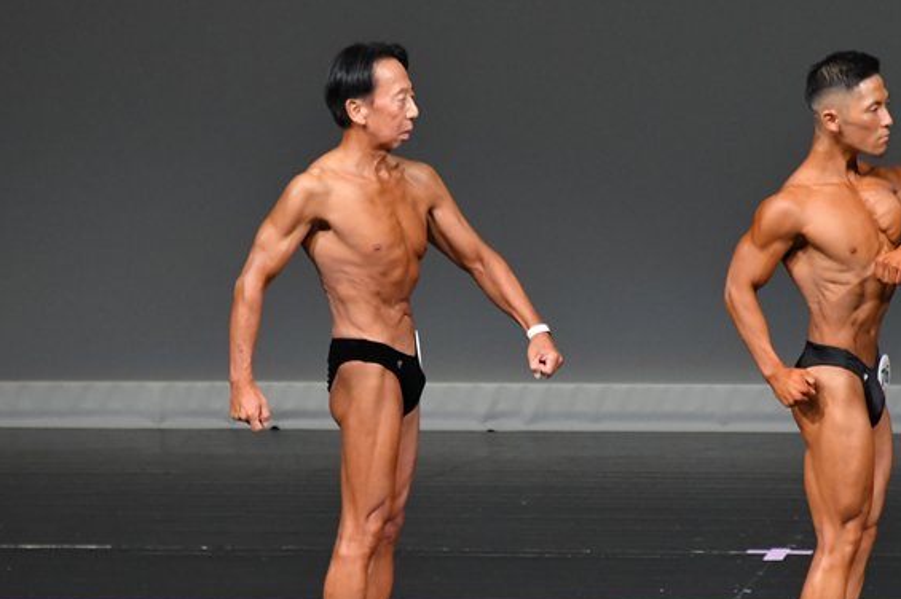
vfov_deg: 2.7
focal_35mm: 514
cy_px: 357
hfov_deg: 4.0
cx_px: 589
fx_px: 12856
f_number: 5.6
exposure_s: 1/400
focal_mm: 250
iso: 4000
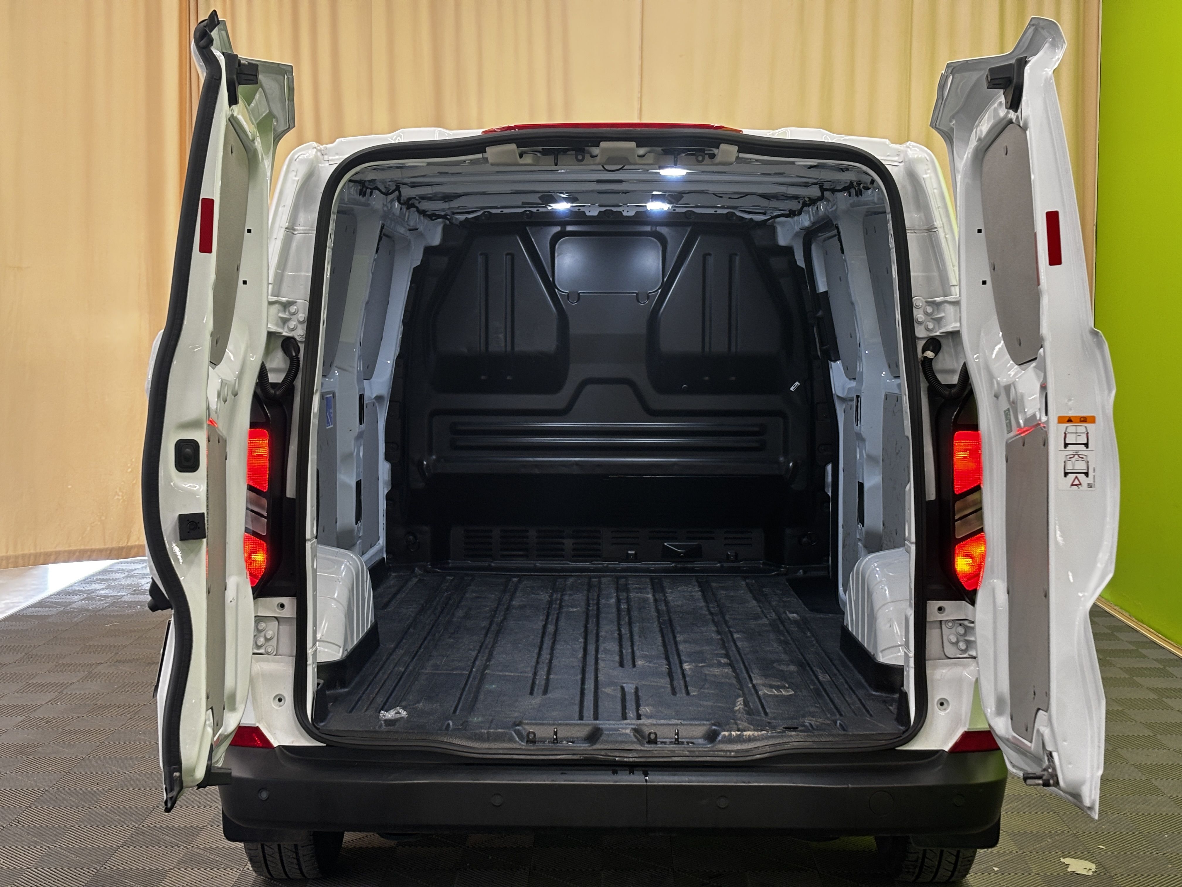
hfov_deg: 36.8
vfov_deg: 28.0
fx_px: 1776
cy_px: 444
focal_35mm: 52
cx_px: 591
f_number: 1.6
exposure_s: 1/50
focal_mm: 5.96
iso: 50
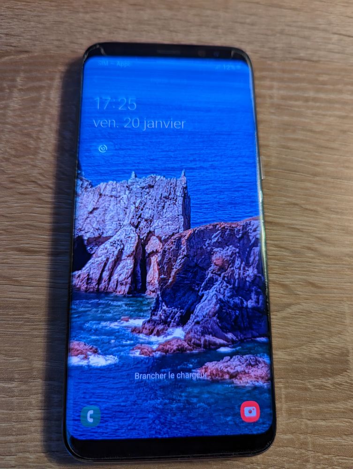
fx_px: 325
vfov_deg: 71.5
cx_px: 176
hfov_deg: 56.9
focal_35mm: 24
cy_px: 234
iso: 150
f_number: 1.85
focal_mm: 6.81
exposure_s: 1/100
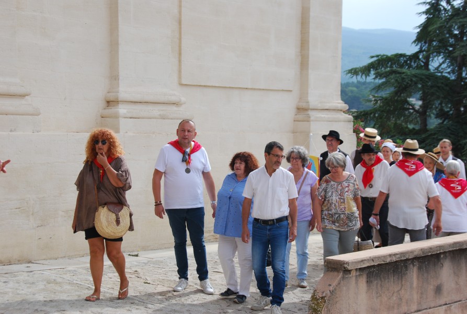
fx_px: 897
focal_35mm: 69
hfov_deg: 29.2
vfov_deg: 19.8
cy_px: 157
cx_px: 234
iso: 400
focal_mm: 46
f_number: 10
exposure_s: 1/400
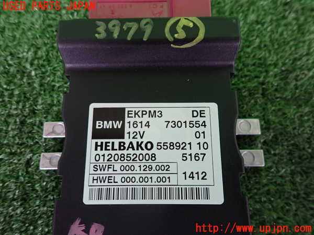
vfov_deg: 54.9
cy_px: 118
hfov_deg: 69.4
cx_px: 157
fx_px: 227
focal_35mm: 25
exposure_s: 1/30
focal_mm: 4.5
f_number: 2
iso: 200
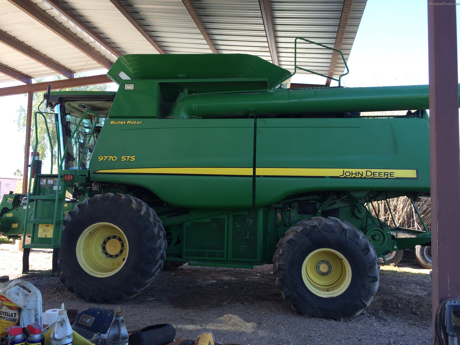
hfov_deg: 61.7
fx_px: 385
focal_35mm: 29
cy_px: 172
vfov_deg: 48.2
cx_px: 230
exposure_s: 1/249
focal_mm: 4.15
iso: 32
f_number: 2.2
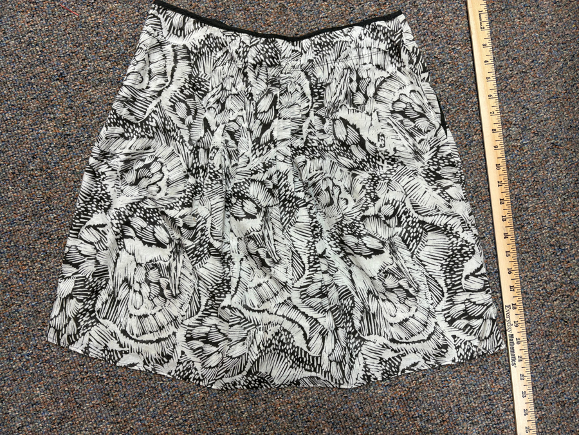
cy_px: 218
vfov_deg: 53.1
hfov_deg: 67.3
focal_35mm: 26
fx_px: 435
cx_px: 290
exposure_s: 1/60
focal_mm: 5.96
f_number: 1.6
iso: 64
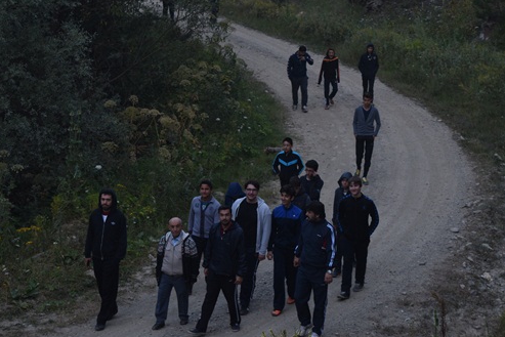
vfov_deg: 13.2
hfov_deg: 19.7
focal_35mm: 104
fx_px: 1454
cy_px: 158
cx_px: 297
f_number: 5.6
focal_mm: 55
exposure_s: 1/200
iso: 640
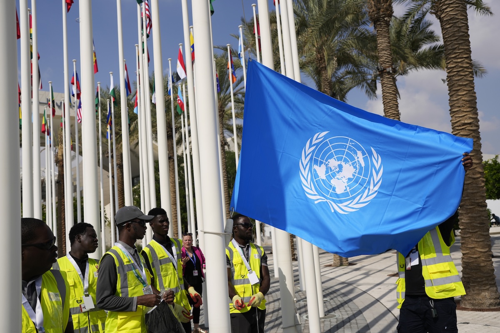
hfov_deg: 54.4
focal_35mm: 35
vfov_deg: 37.9
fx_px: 486
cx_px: 250
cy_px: 166
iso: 100
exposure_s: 1/2500
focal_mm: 35
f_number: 4.5
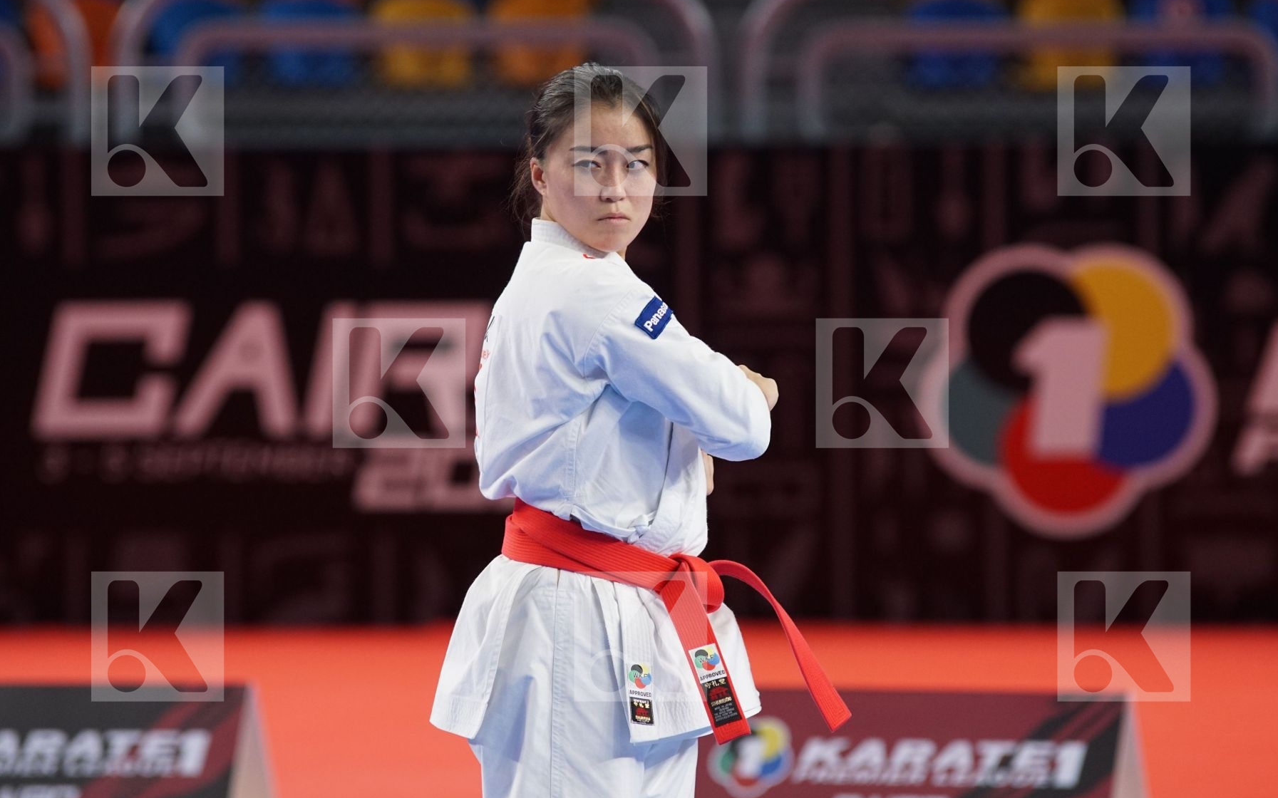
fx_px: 10691
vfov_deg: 4.3
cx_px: 641
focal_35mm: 307
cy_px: 383
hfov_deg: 6.8
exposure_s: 1/400
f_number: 3.2
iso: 1000
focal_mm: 200
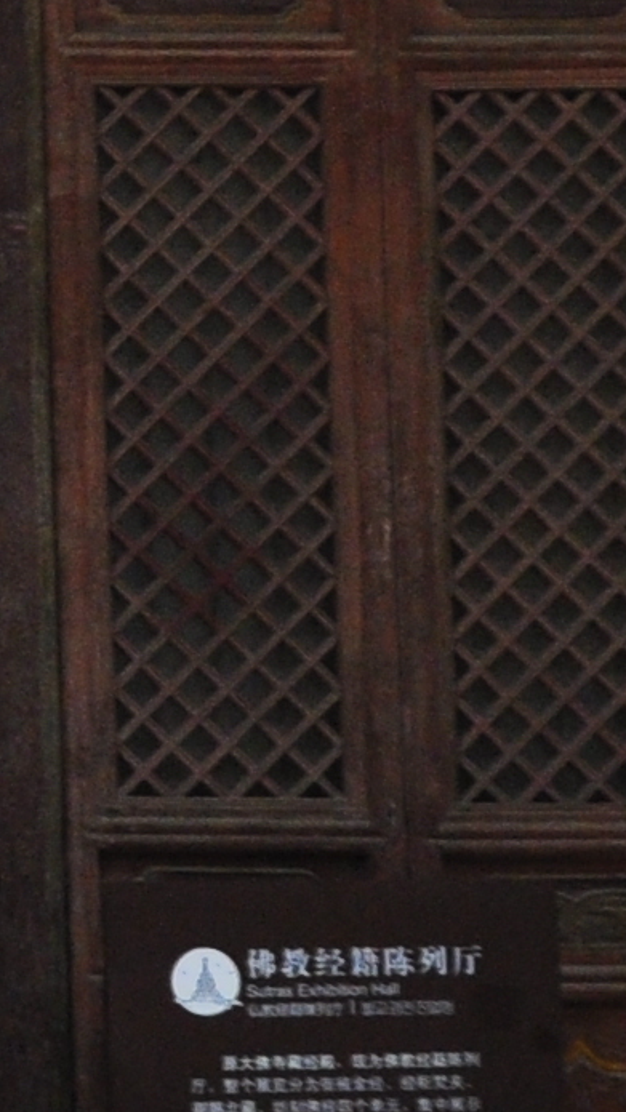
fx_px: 9147
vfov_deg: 7.0
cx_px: -1694
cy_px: 246
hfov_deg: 3.7
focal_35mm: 310
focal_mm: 32
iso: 500
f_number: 5.6
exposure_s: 1/1250
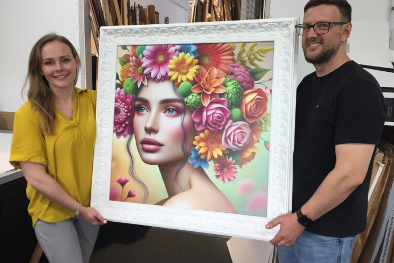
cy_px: 126
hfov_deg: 60.3
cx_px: 201
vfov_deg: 42.3
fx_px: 339
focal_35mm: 31
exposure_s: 1/33
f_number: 2.2
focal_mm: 4.15
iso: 32
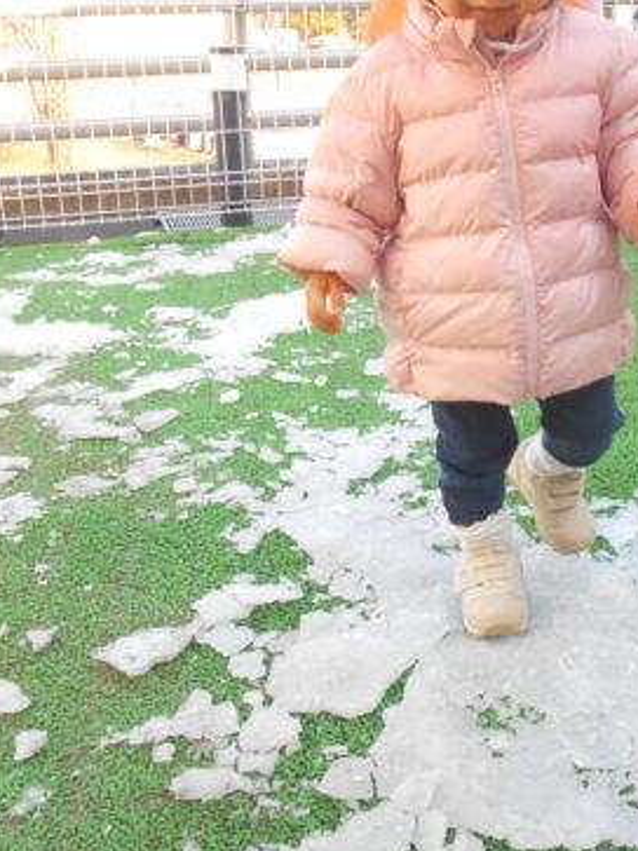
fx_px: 1057
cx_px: 464
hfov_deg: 33.0
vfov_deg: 43.6
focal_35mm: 43
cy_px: 326
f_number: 3.2
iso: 200
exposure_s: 1/250
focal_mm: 4.6
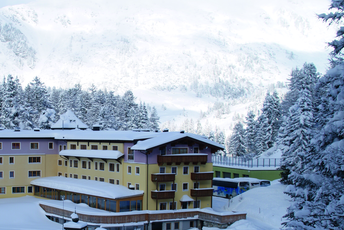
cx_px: 86
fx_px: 603
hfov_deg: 31.3
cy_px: 163
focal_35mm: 63
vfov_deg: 21.5
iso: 100
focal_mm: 24
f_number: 10
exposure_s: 1/160
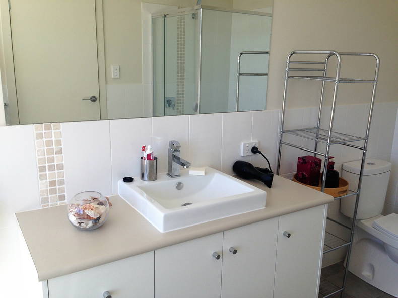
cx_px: 199
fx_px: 379
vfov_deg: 42.9
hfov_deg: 55.4
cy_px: 149
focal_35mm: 33
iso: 50
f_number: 2.4
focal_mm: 4.12
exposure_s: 1/304
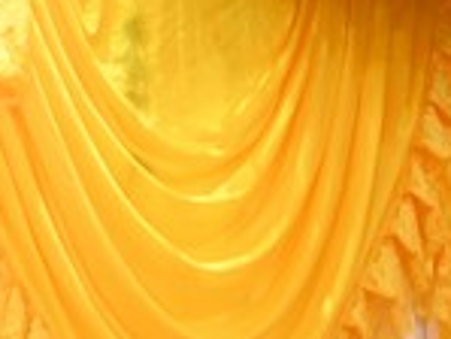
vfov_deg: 5.4
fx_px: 3599
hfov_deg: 7.0
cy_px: 94
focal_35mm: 276
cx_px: -393
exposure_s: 1/160
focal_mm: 66
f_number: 4
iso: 6400
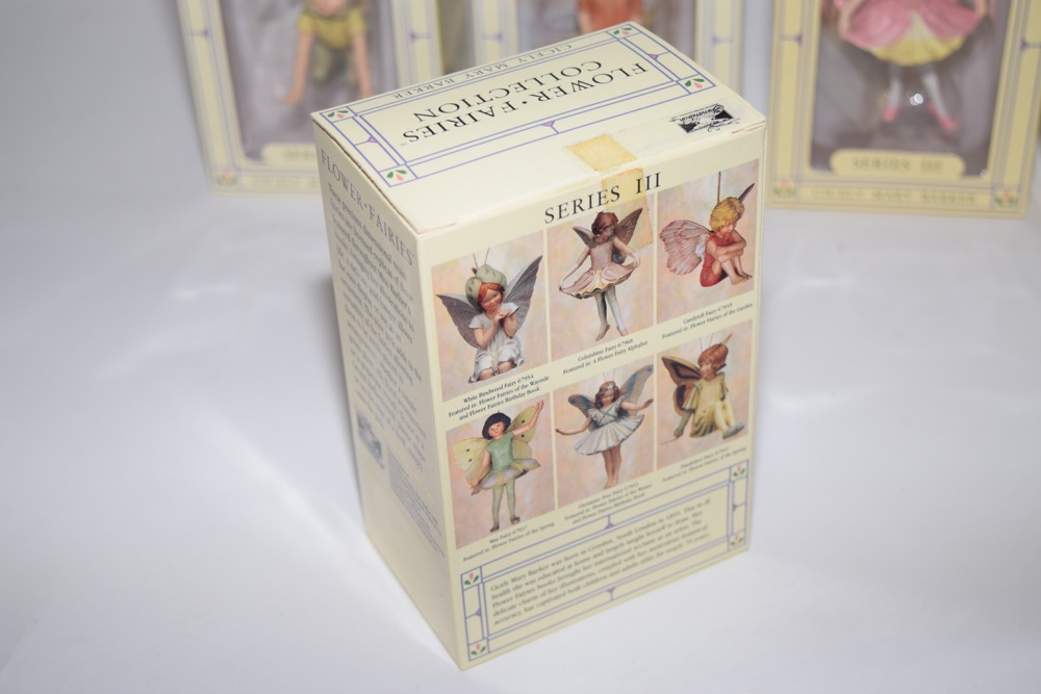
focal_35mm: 63
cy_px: 347
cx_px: 520
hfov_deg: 31.9
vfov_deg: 21.6
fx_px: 1822
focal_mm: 42
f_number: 5
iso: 200
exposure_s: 1/60
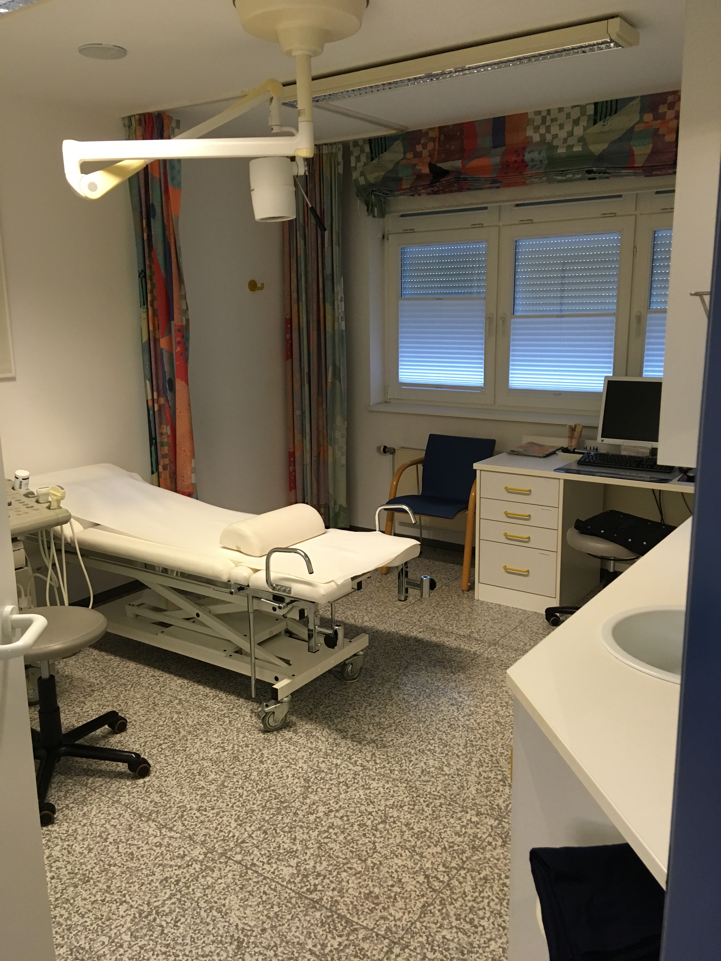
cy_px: 480
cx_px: 360
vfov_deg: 61.7
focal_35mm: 29
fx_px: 805
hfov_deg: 48.2
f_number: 2.2
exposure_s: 1/33
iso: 160
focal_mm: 4.15
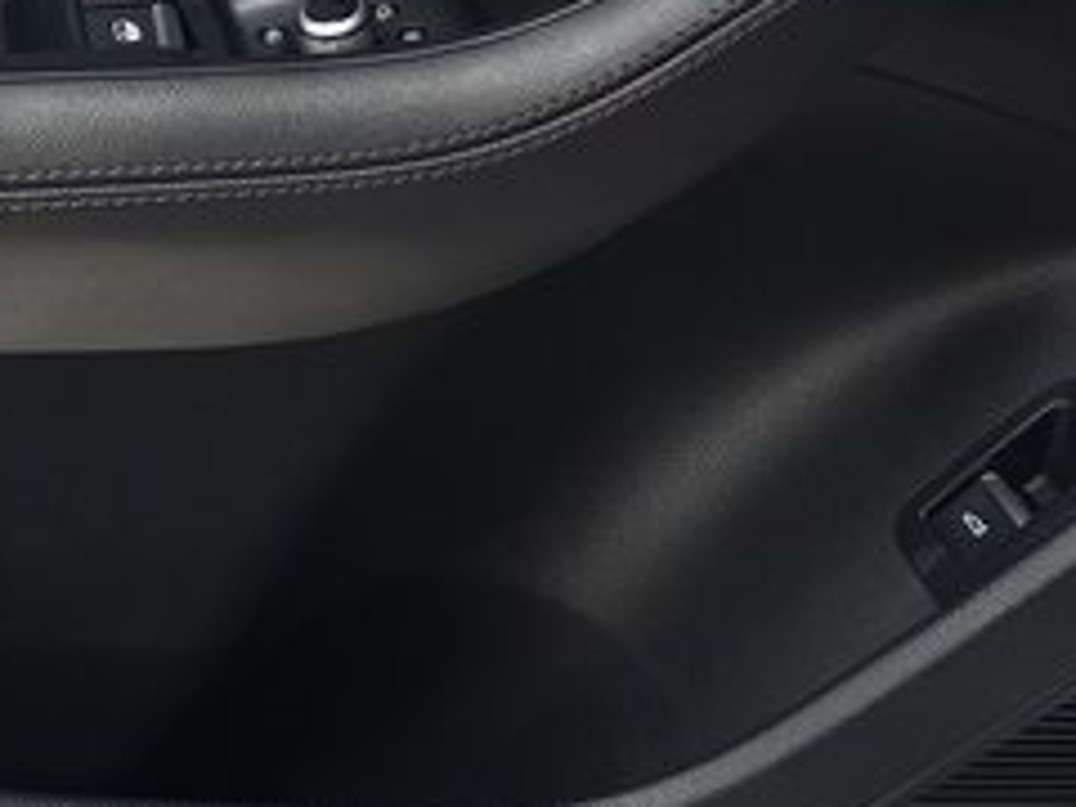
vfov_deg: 14.9
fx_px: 3046
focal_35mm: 98
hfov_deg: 19.5
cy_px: 81
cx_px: 13
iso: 125
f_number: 1.7
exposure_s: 1/60
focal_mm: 6.3
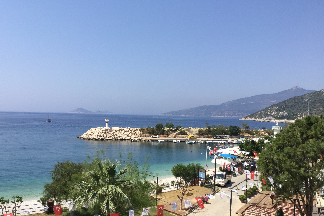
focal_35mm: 33
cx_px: 160
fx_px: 297
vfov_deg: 39.9
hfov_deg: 57.2
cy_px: 120
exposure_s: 1/1733
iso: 25
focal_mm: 3.3
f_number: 2.4
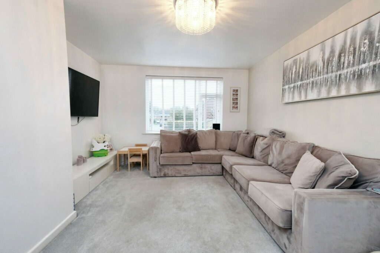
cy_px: 126
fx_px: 158
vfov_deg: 77.3
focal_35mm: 15
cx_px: 190
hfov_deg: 100.4
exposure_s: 1/210
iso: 4000
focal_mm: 10
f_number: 5.6
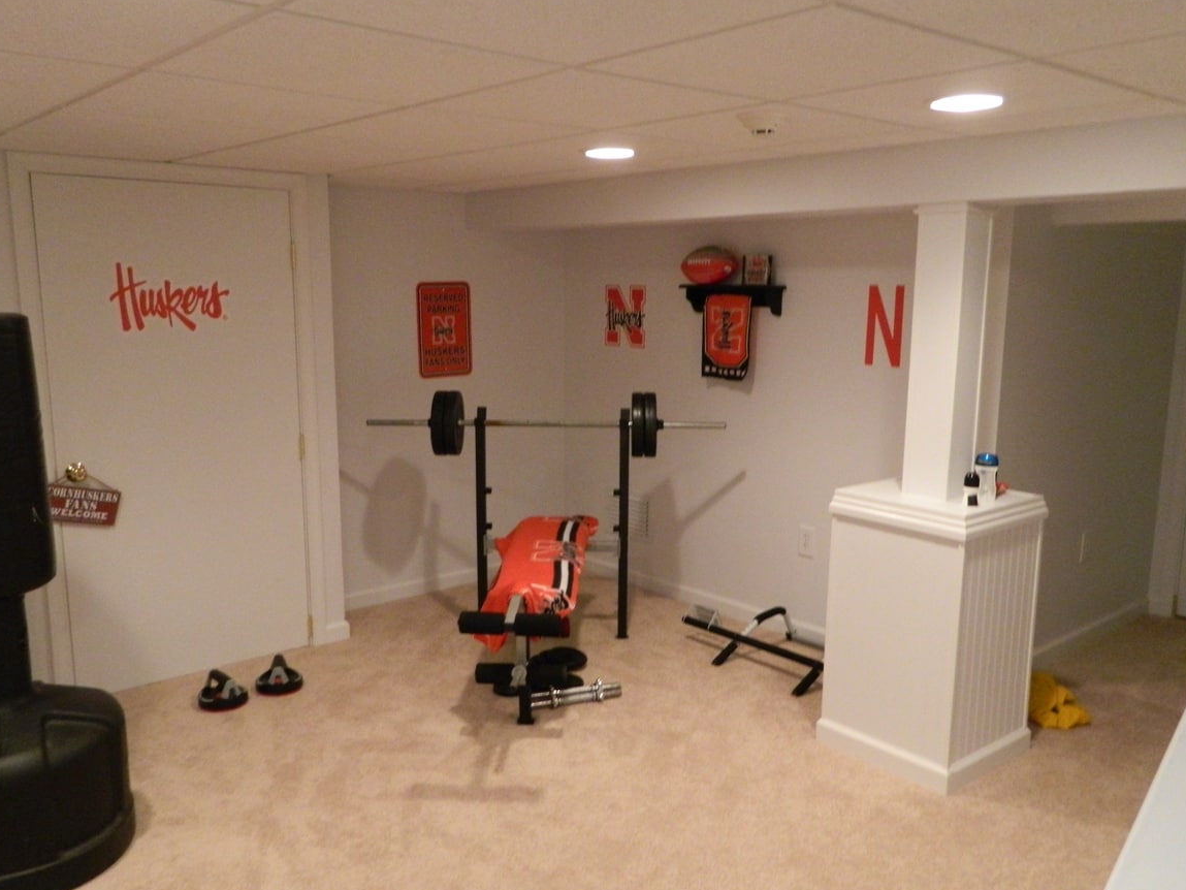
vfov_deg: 48.2
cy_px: 472
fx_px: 994
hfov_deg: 61.7
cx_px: 593
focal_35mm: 29
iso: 400
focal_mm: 4.5
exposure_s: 1/13
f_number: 3.1
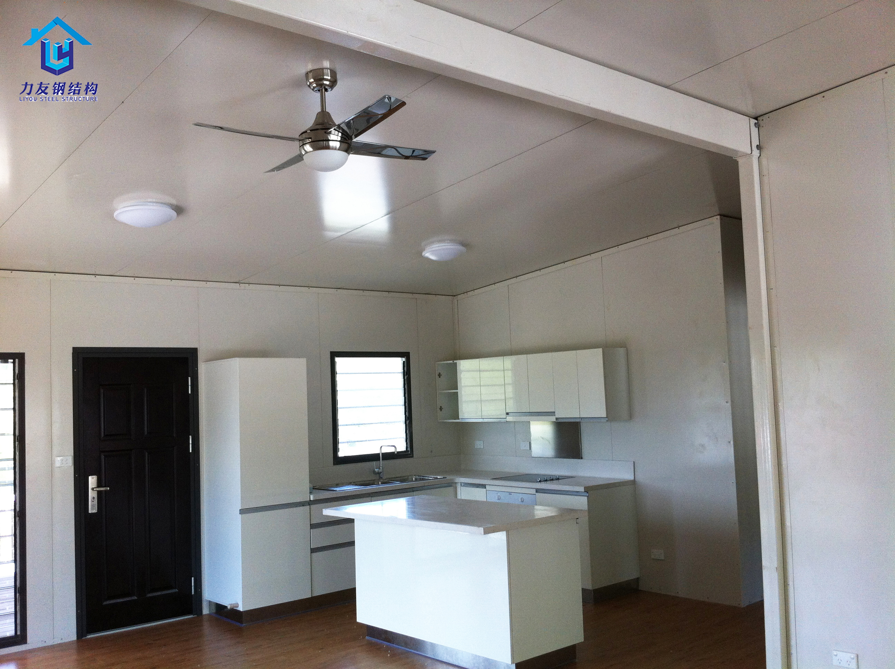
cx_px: 448
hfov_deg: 52.7
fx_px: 904
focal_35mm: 35
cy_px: 334
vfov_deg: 40.6
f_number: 2.8
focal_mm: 3.85
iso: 100
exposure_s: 1/120
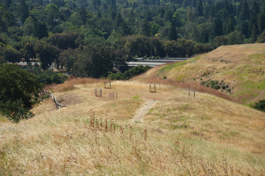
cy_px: 88
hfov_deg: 11.8
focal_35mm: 174
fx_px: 1281
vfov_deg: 7.9
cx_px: 132
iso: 250
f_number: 14
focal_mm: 174
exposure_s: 1/200
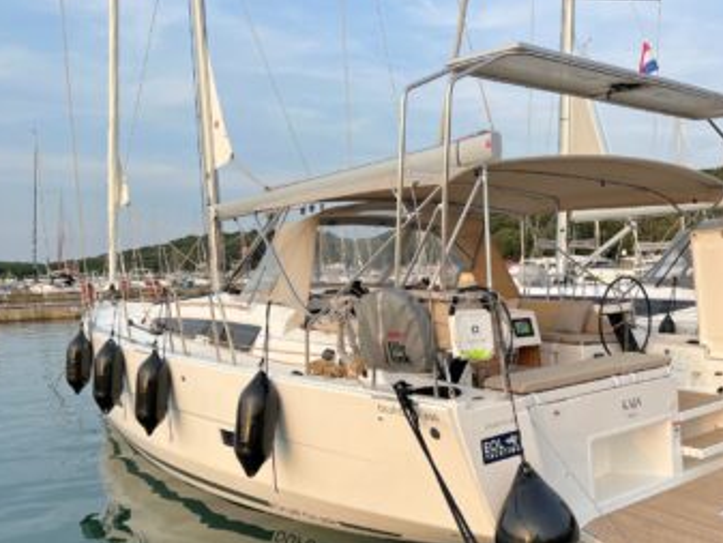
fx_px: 752
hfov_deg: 50.5
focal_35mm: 36
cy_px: 356
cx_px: 477
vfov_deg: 39.3
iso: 50
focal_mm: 5.7
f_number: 1.5
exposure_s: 1/814
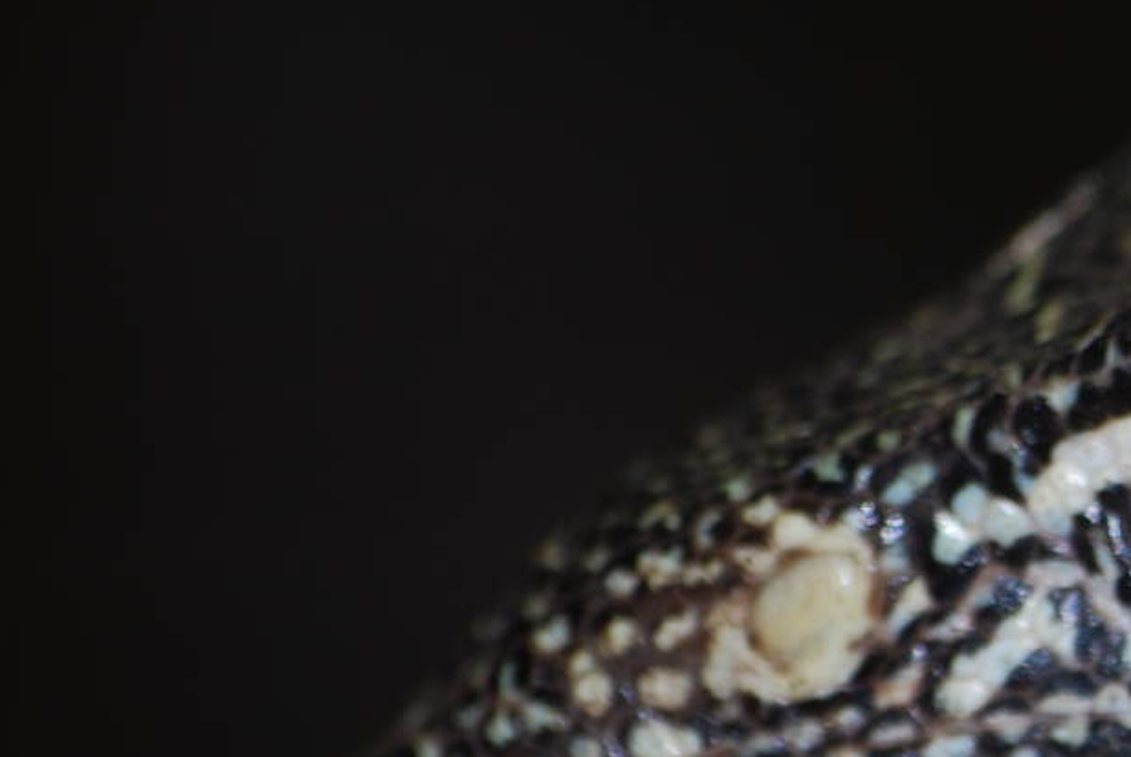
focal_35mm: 856
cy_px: 545
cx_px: 1444
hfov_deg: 2.4
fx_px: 26924
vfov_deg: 1.6
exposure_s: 1/125
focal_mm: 220
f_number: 5.3
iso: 100
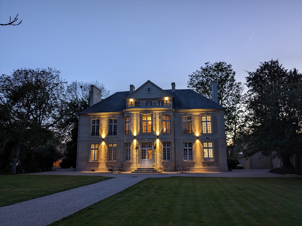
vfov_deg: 51.4
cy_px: 113
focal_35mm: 27
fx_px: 236
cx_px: 151
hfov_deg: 65.3
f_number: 1.73
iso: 76
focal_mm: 4.38
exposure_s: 1/25
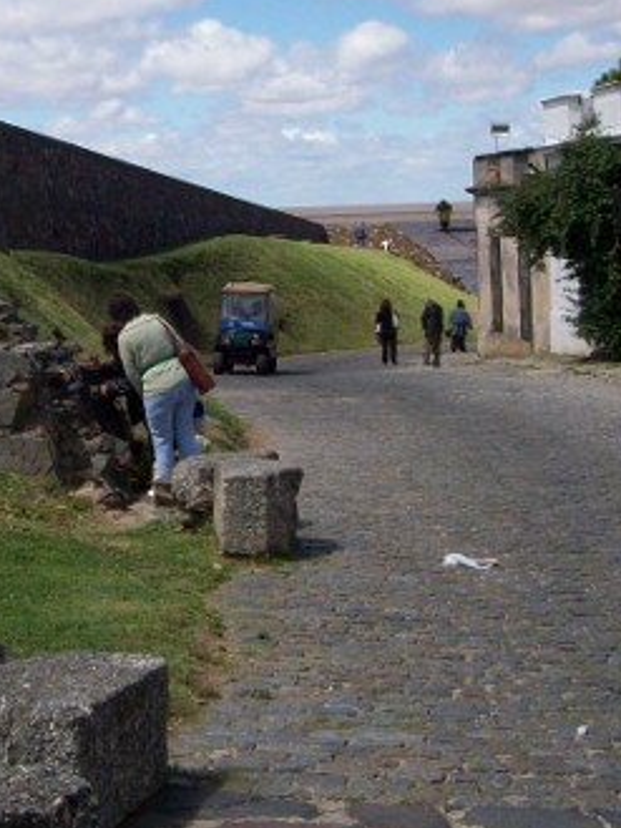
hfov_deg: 20.8
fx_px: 1673
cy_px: 282
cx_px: 141
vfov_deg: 27.6
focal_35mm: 70
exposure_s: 1/839
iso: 80
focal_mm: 6
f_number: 4.8
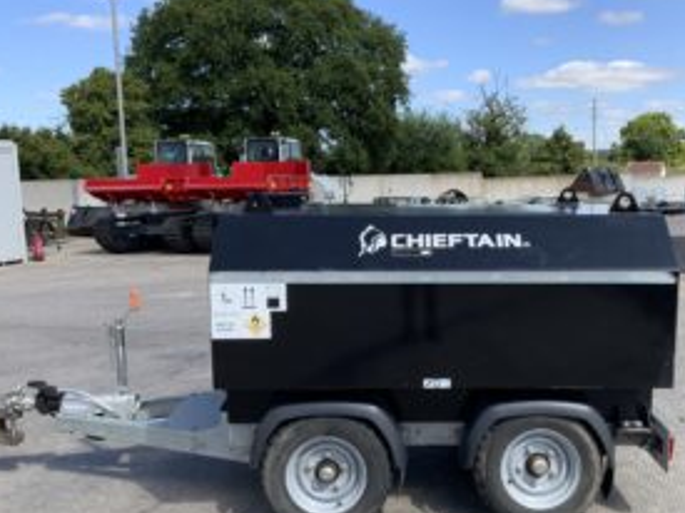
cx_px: 418
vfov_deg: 37.7
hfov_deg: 48.6
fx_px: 752
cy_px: 284
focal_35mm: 38
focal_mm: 3
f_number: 1.8
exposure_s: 1/997
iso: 16
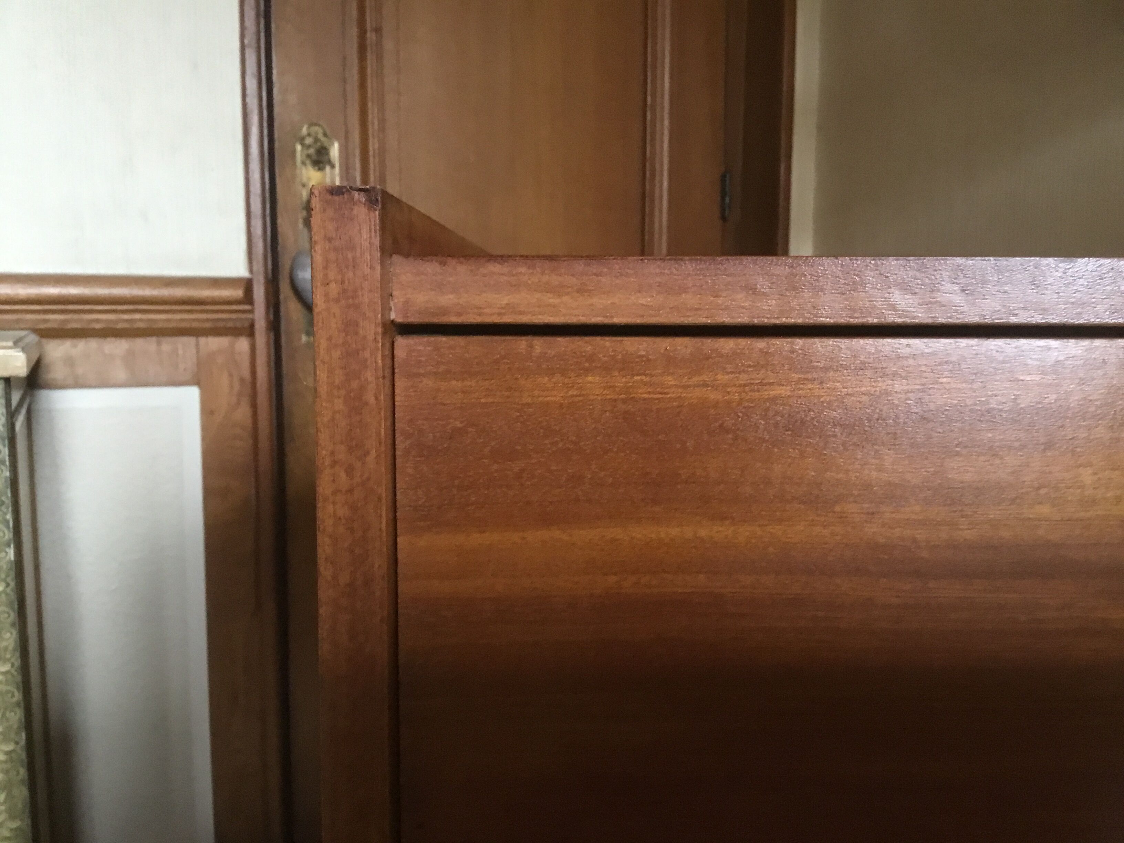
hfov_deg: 58.4
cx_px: 562
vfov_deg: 45.4
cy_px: 422
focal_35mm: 31
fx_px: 1007
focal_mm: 3.3
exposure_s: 1/33
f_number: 2.4
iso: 250
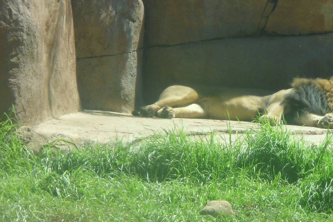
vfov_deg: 6.0
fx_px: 2128
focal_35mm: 230
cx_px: 315
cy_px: 97
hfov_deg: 8.9
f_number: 5.9
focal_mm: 19.6
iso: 100
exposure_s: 1/160
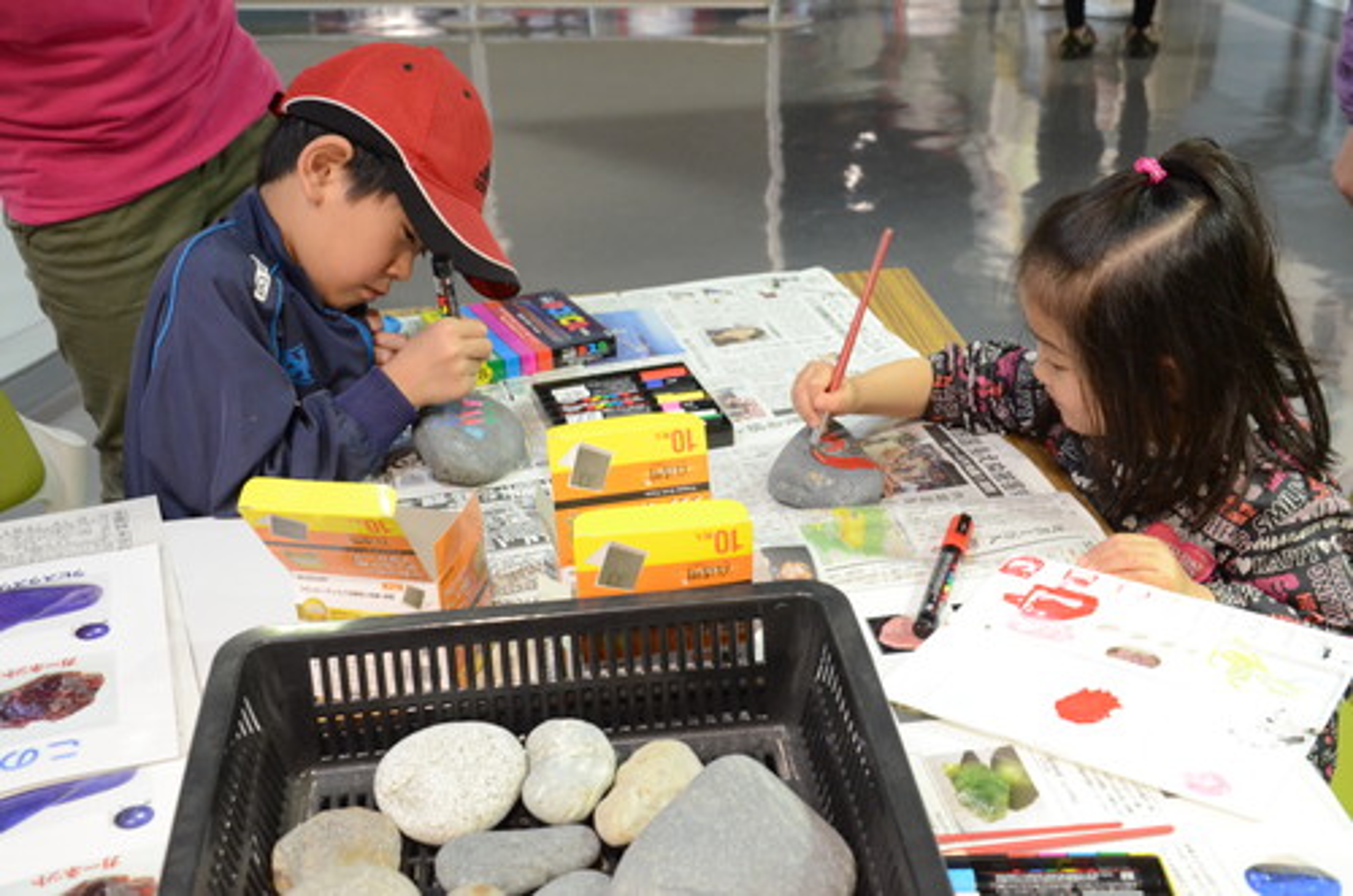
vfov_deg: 27.9
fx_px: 1800
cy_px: 448
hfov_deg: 41.2
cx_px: 676
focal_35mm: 48
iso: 2500
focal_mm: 32
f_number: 7.1
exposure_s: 1/40
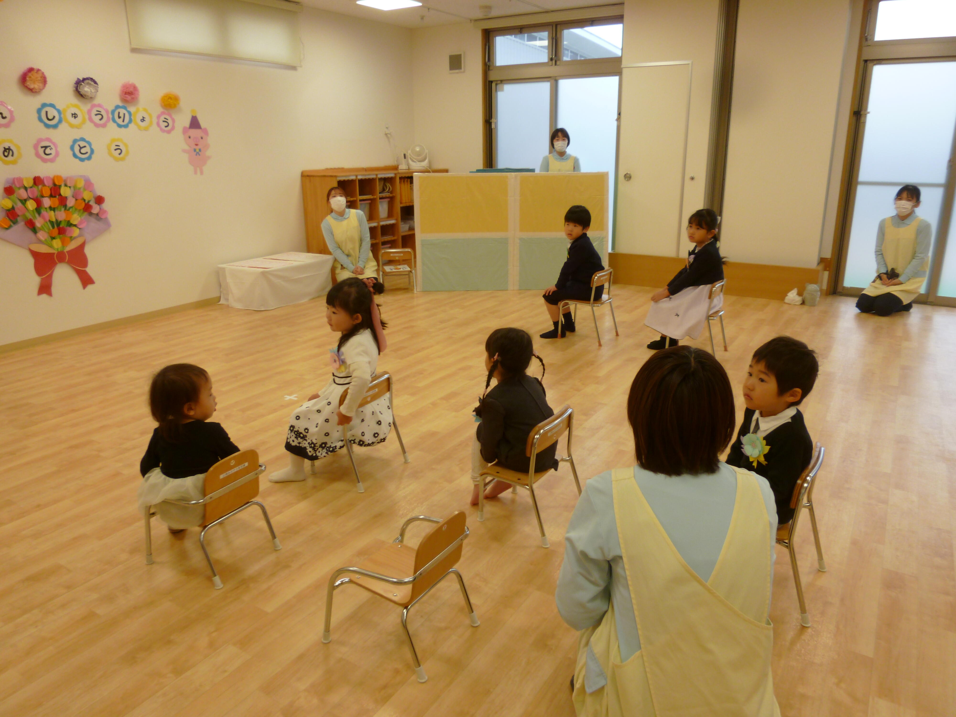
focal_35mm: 24
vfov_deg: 56.8
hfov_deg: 71.6
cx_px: 478
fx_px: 663
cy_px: 358
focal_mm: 4.3
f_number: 2.5
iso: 100
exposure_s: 1/80
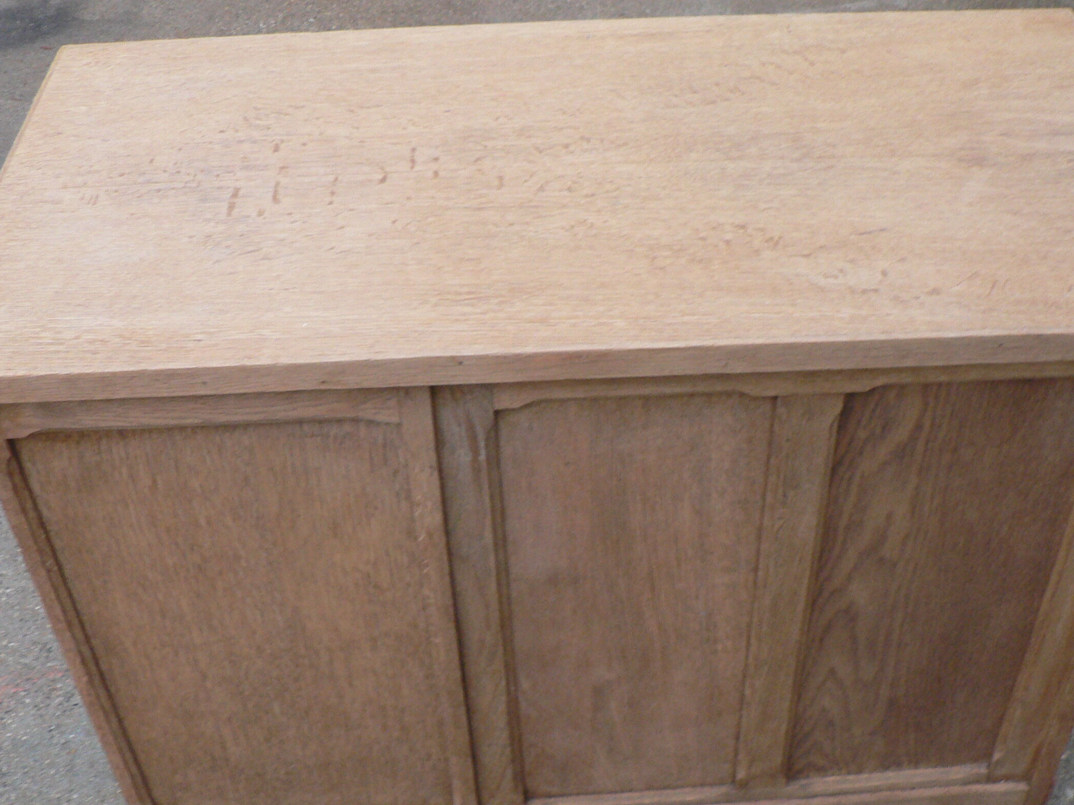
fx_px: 1365
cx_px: 586
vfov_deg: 32.9
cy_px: 439
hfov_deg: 42.9
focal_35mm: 44
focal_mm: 6
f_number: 2.8
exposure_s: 1/20
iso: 200
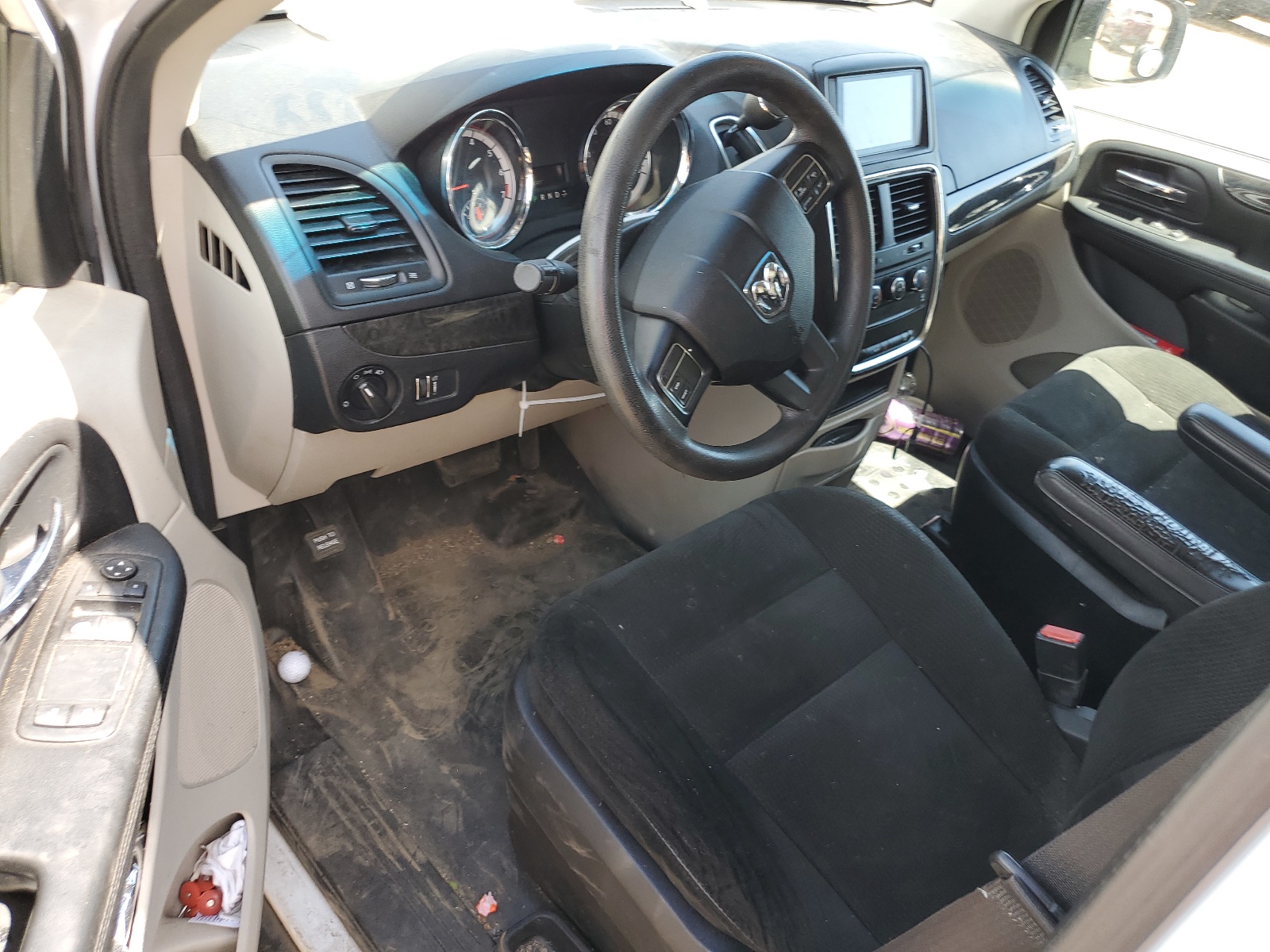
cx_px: 635
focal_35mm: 26
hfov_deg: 67.3
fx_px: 954
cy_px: 476
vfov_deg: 53.1
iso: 50
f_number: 1.5
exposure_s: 1/172
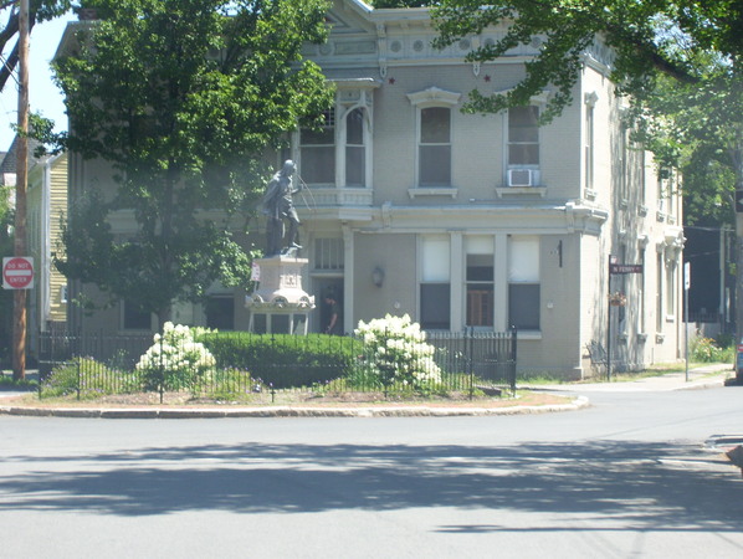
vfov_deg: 13.7
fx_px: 2321
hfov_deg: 18.2
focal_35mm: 108
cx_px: 372
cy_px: 280
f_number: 4.6
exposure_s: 1/250
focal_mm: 18
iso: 125
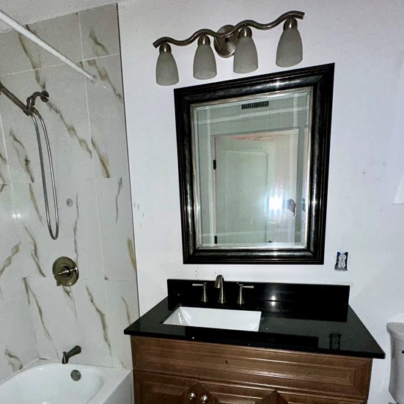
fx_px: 304
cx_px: 191
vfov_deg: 65.0
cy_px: 279
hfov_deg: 67.2
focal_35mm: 23
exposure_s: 1/50
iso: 200
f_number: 2.2
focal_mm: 2.22
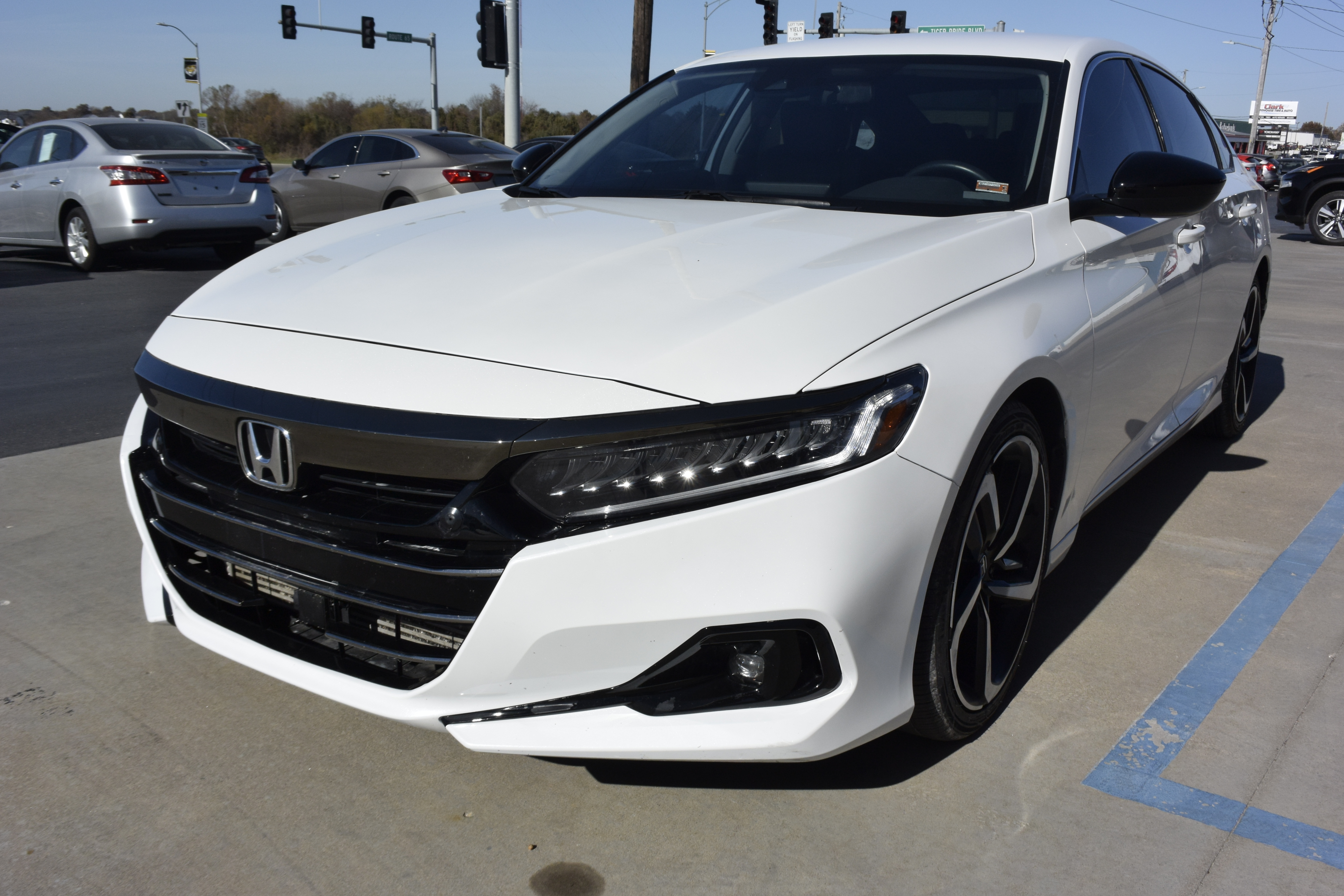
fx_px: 1157
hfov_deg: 60.3
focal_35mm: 31
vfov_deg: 42.3
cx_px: 672
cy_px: 448
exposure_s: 1/800
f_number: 7.1
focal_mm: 11.6
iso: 160
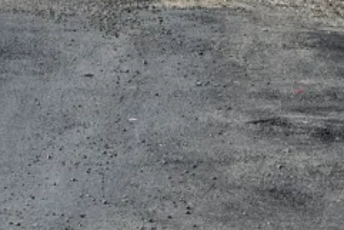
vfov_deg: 3.2
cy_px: 13
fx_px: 4063
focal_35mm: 425
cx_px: -128
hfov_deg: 4.8
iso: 250
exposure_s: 1/1250
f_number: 6.3
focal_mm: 95
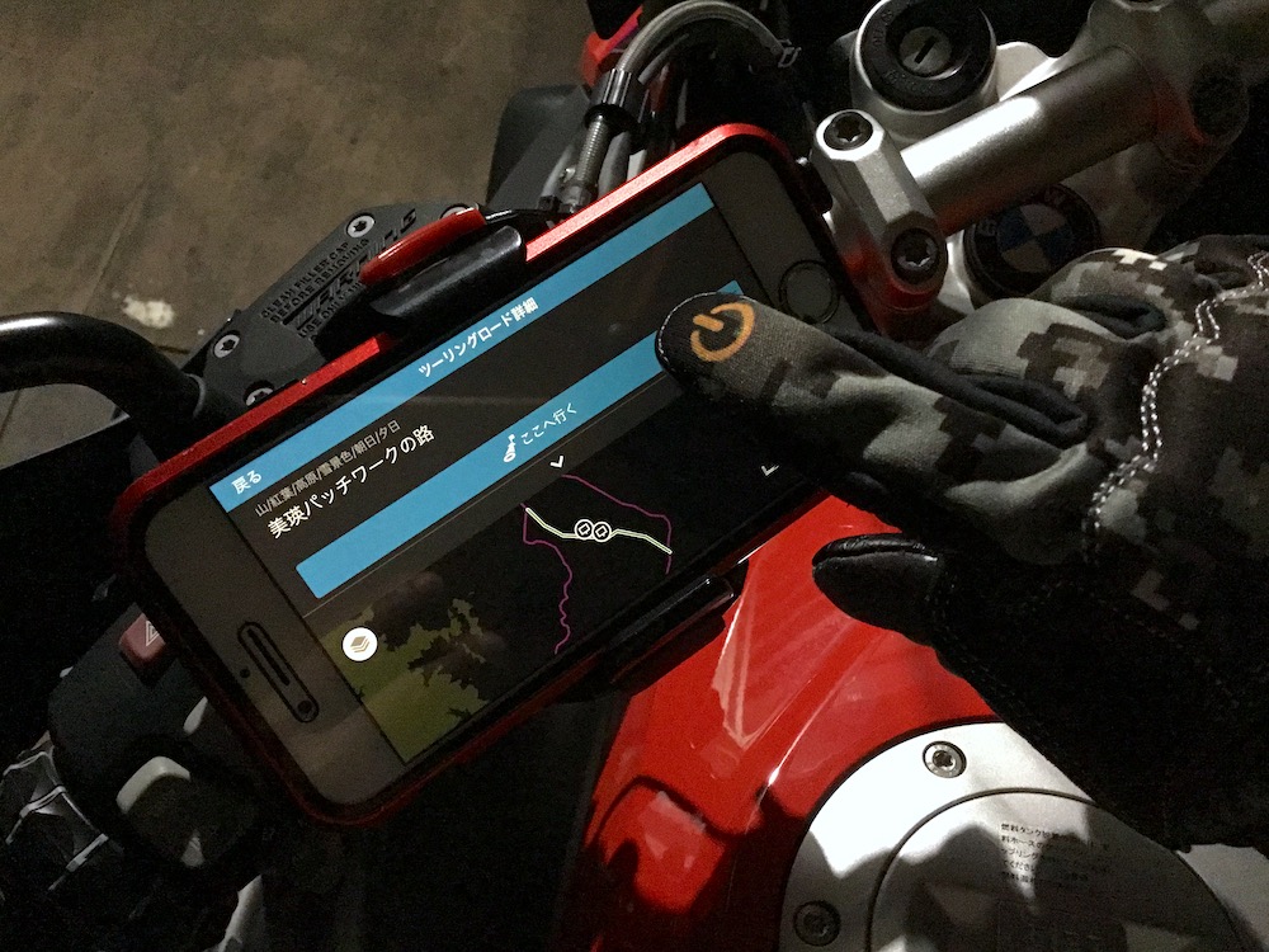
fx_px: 1136
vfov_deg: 45.4
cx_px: 634
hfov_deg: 58.4
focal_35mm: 31
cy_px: 476
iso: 640
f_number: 2.4
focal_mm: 3.3
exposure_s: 1/15
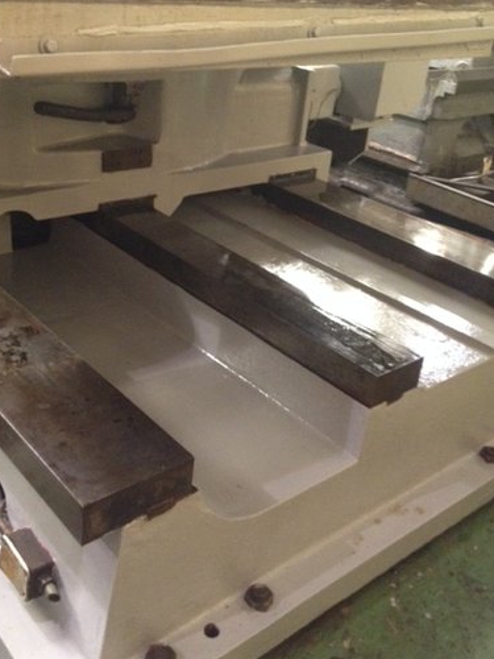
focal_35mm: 42
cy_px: 298
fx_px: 799
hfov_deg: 34.3
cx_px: 217
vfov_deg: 44.7
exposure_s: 1/17
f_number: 2.4
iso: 400
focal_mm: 4.28
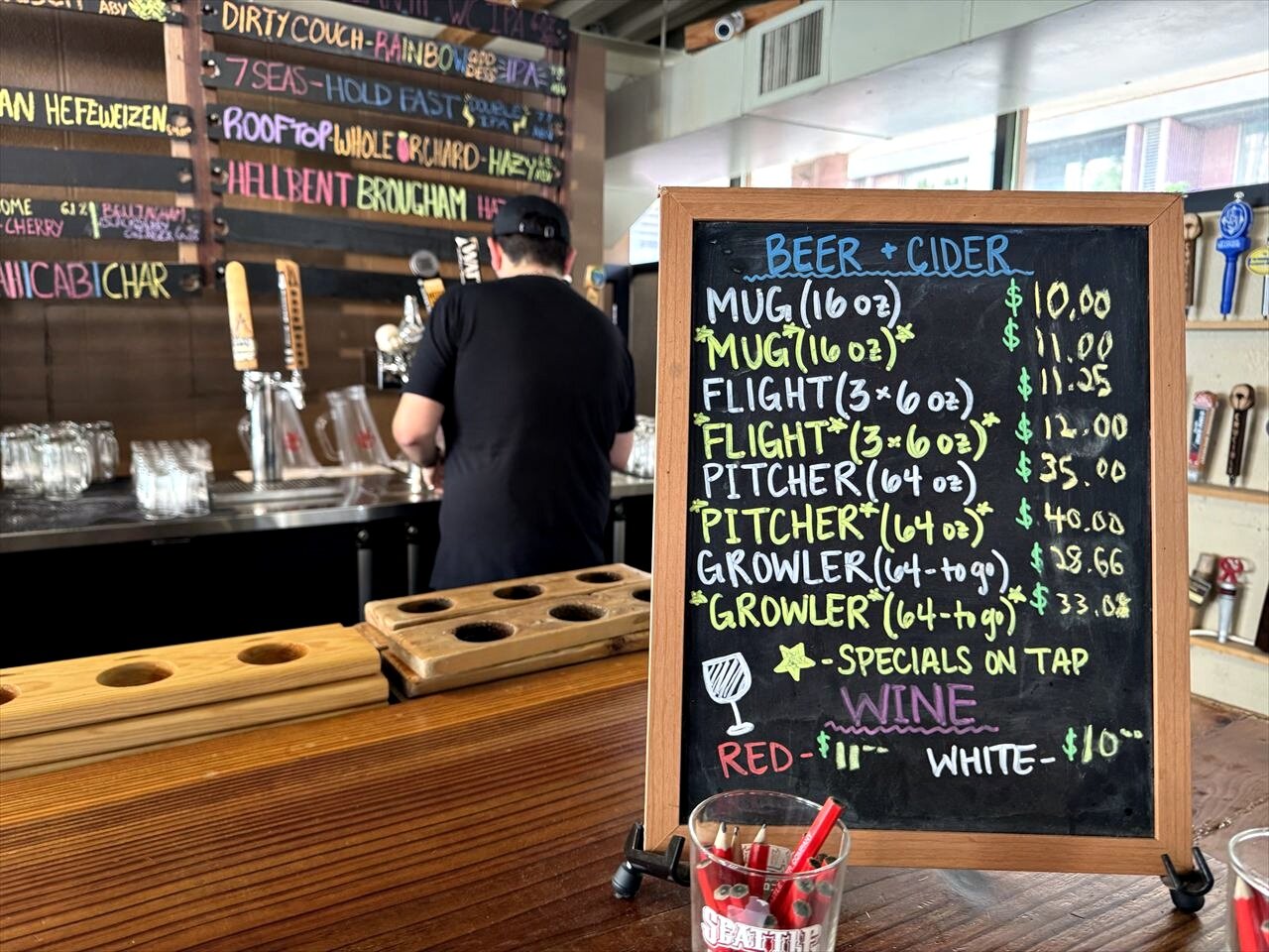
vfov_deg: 56.8
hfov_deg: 71.6
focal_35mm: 24
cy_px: 476
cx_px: 634
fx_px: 880
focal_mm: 6.8
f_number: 1.8
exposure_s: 1/60
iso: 320
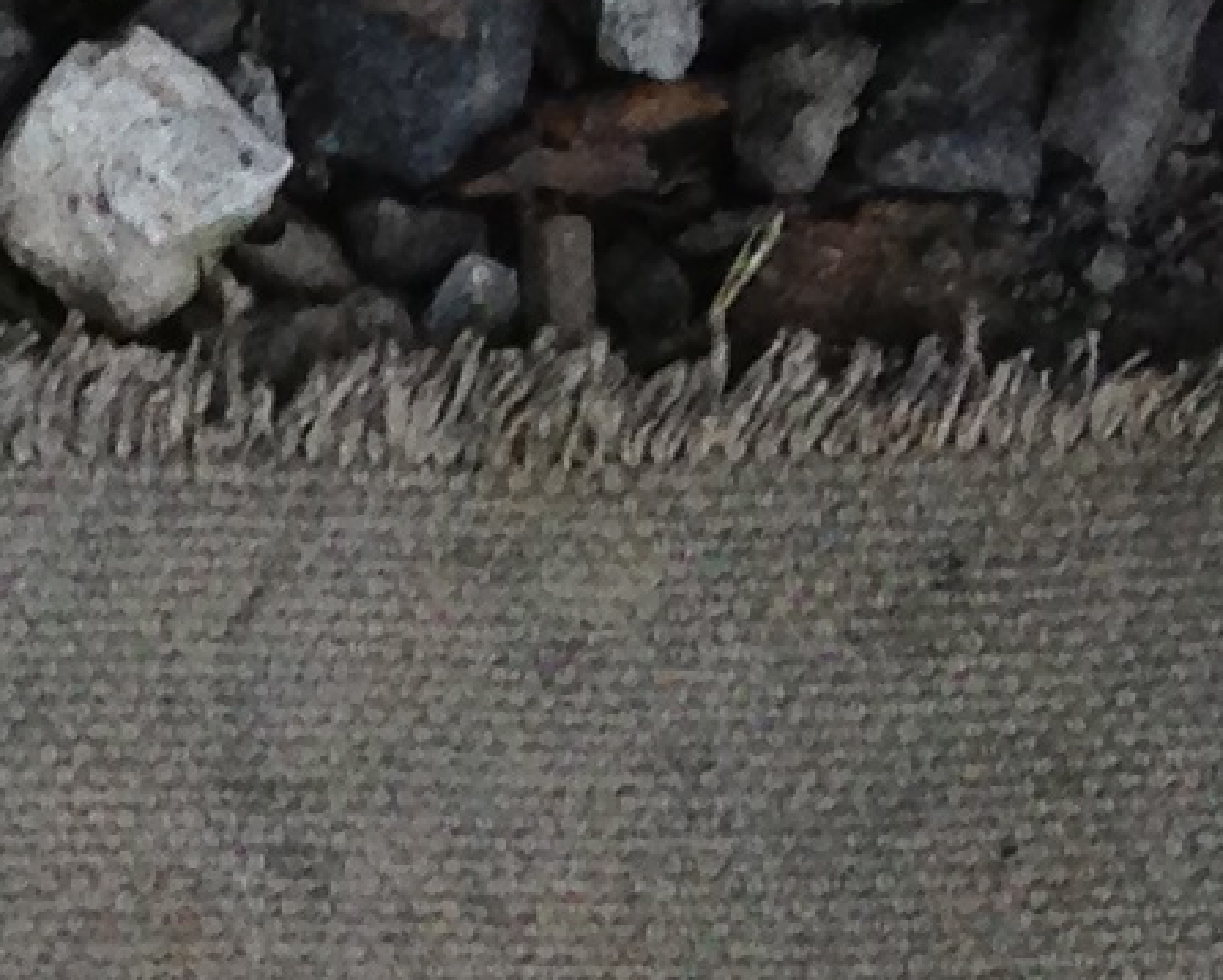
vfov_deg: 6.1
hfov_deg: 8.1
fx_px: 8510
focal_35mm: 235
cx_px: -629
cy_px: 2962
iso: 100
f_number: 2.4
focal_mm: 4.13
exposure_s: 1/120
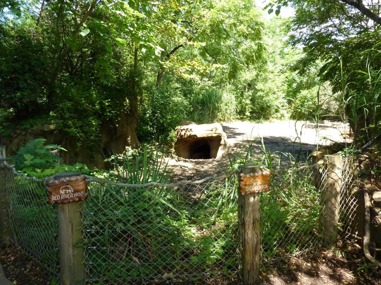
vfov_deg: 54.9
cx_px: 190
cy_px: 142
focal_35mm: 25
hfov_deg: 69.4
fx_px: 275
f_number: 3.3
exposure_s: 1/400
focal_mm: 4.1
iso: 400
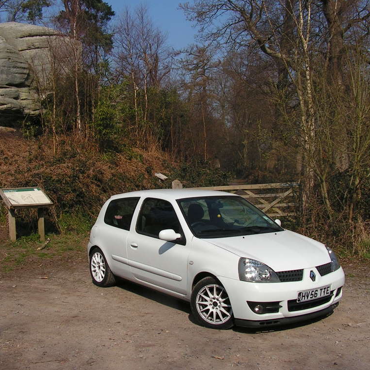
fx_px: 520
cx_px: 178
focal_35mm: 43
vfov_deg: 39.2
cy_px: 183
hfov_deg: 39.2
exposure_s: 1/800
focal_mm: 6
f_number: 4.8
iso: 64
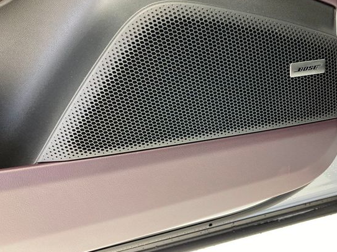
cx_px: 197
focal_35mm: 33
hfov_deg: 55.1
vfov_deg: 42.9
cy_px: 116
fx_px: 321
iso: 160
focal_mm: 3.99
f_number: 1.8
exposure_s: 1/60
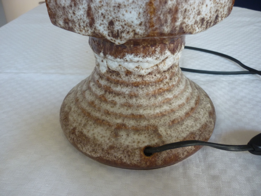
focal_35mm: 33
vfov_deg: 42.9
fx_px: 249
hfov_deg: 55.4
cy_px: 98
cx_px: 130
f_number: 2.8
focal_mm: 5.5
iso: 200
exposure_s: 1/30
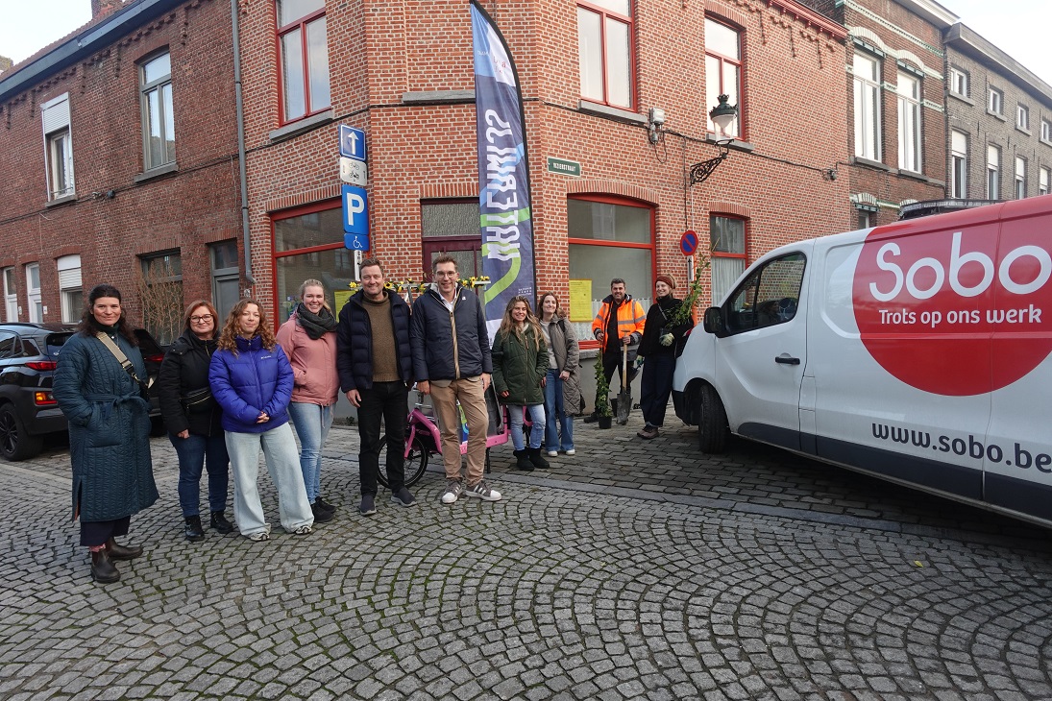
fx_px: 584
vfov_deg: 61.9
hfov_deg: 84.0
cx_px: 526
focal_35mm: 20
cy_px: 350
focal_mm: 7.6
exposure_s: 1/250
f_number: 2
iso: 125
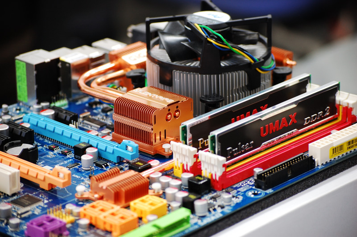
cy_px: 118
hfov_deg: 16.1
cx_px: 178
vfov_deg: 10.7
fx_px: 1263
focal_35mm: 128
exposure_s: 1/20
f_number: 5.6
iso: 400
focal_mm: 85
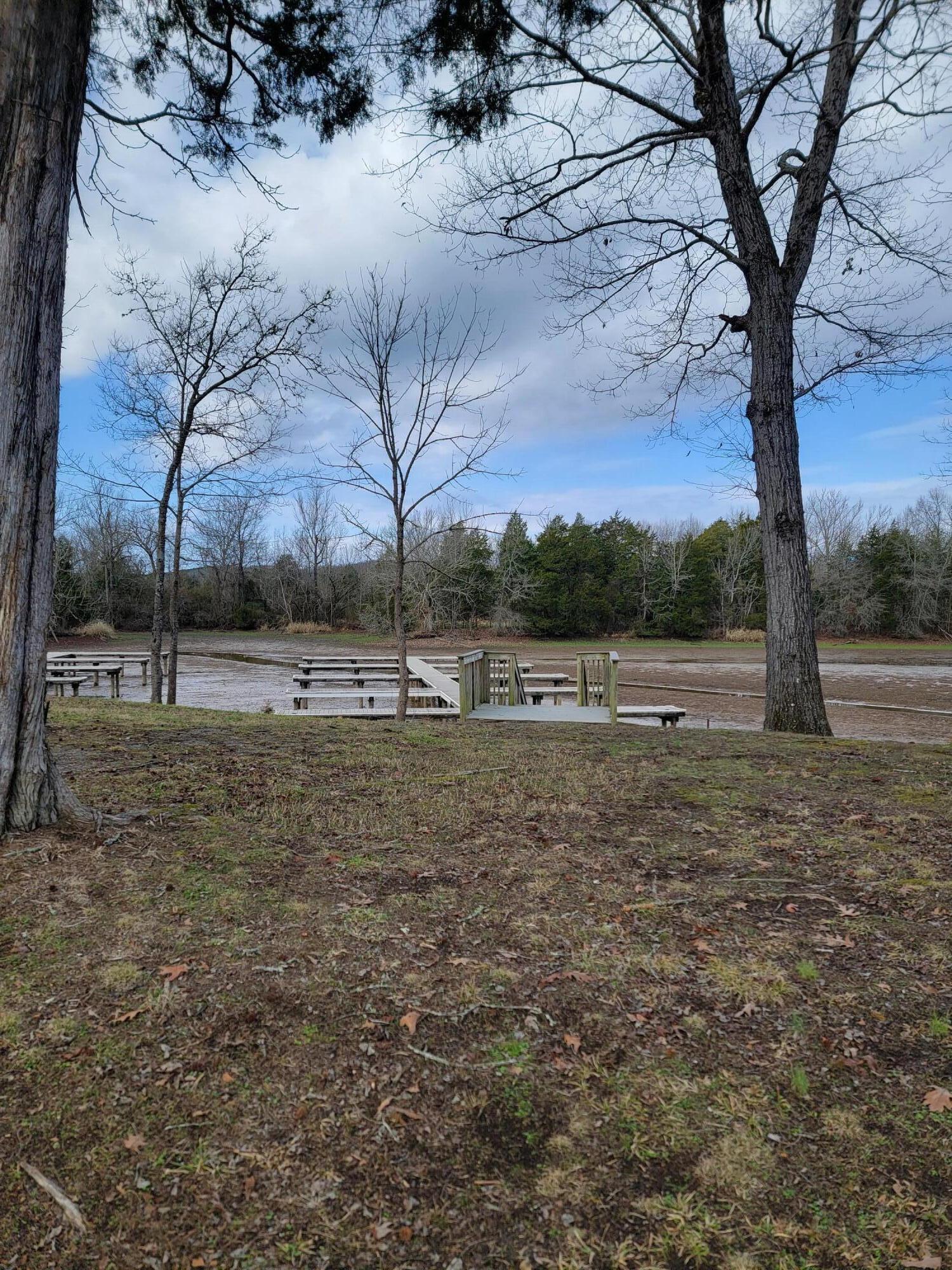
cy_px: 635
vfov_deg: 71.6
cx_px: 476
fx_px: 880
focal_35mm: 24
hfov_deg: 56.8
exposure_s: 1/601
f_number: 1.8
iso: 16
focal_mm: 6.7
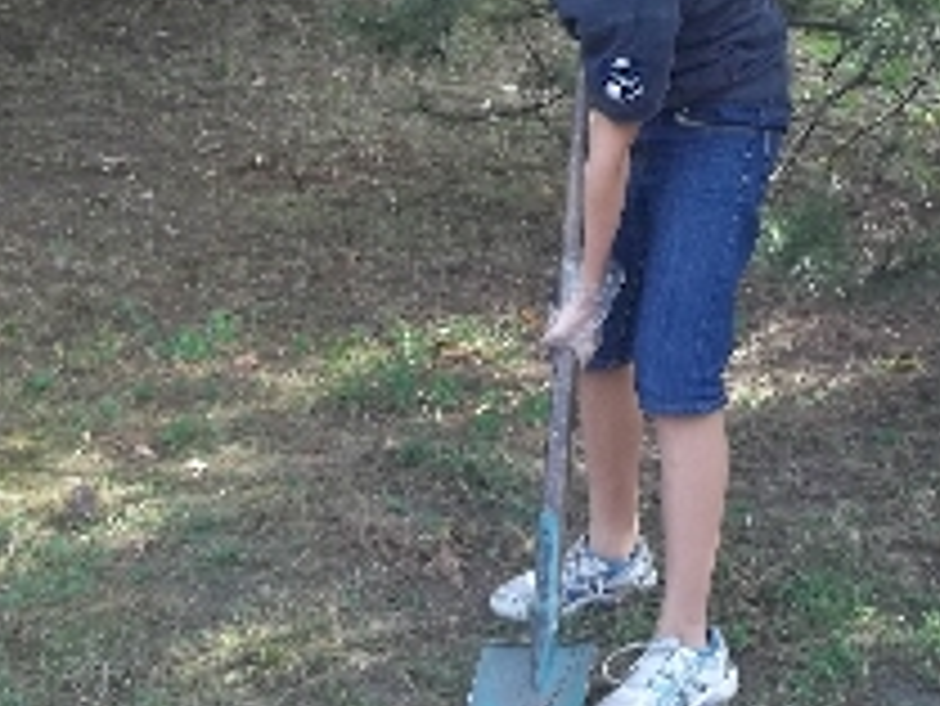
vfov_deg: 15.9
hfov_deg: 21.2
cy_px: 76
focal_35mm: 92
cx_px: 612
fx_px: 2500
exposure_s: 1/125
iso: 64
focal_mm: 5.7
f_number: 2.9
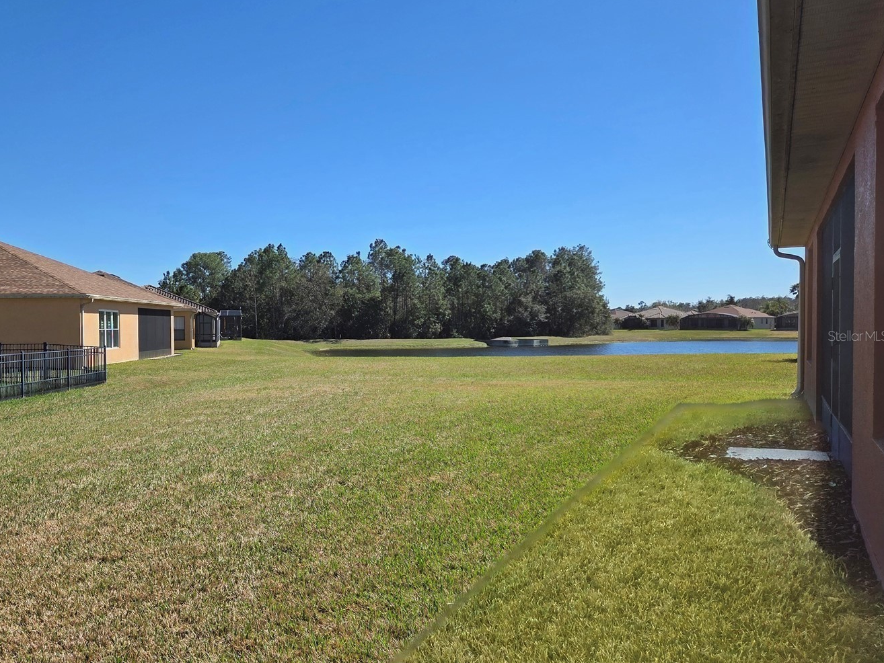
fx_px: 715
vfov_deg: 49.8
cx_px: 353
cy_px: 336
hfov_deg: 62.9
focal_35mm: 28
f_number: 1.8
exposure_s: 1/10000
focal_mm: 5.4
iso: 80
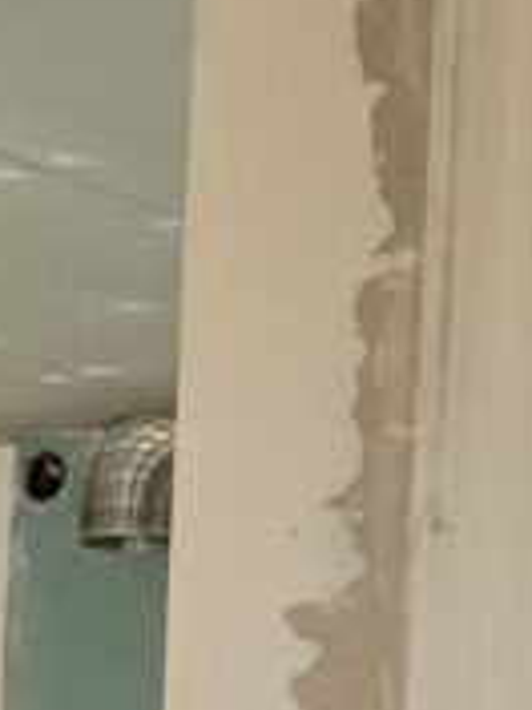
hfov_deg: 10.1
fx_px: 2746
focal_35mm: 134
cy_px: 968
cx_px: -605
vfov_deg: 14.0
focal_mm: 5.4
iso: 125
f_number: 1.8
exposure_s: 1/180
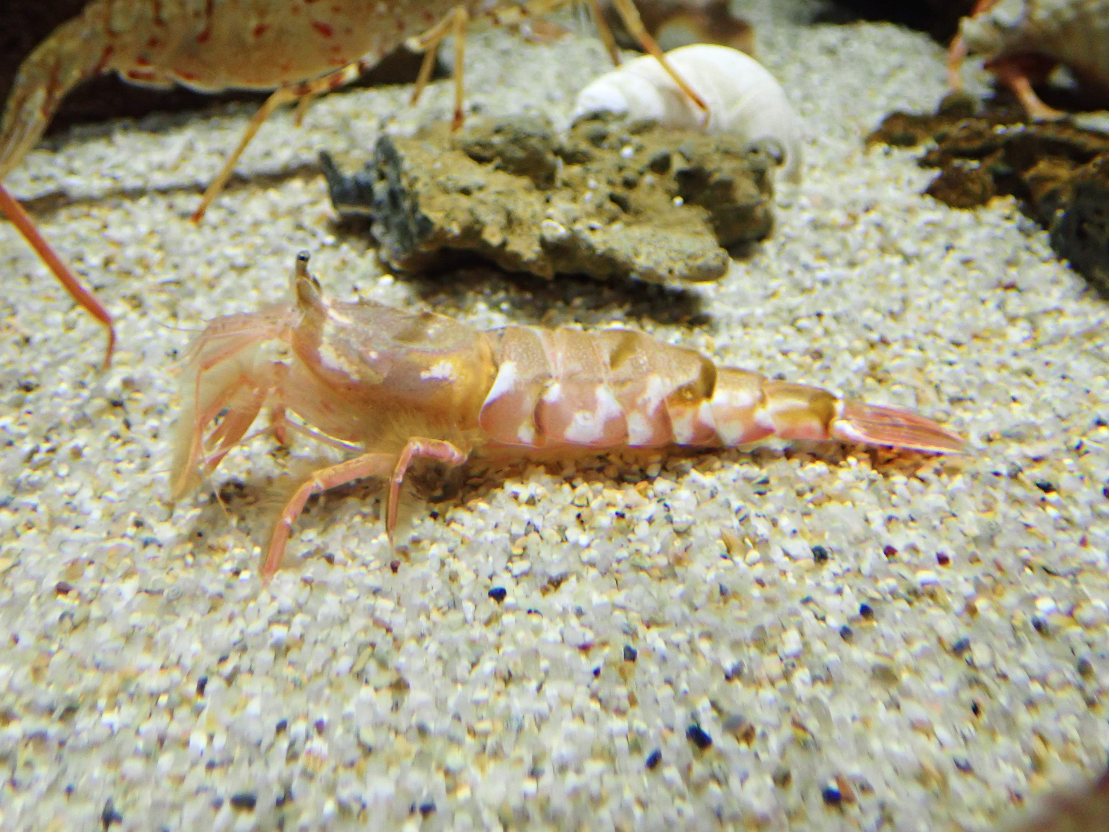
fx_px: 1153
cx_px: 554
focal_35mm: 36
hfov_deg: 51.4
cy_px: 416
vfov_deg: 39.7
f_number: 2.5
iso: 500
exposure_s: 1/40
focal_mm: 6.37
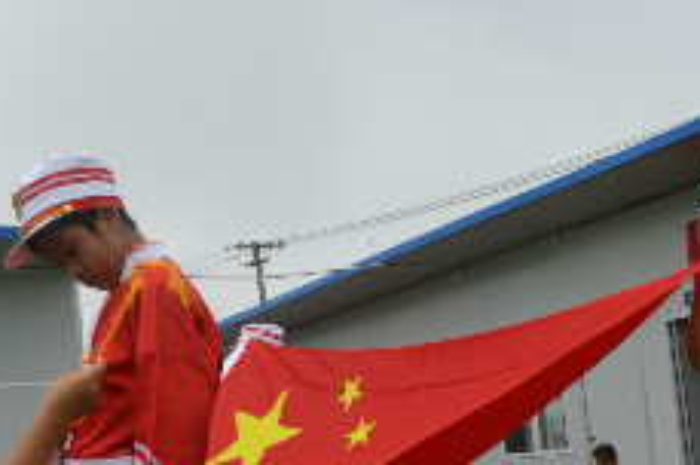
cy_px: 338
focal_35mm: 59
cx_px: 260
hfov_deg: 33.8
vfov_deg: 22.7
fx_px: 1146
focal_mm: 18
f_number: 6.3
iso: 100
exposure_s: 1/160
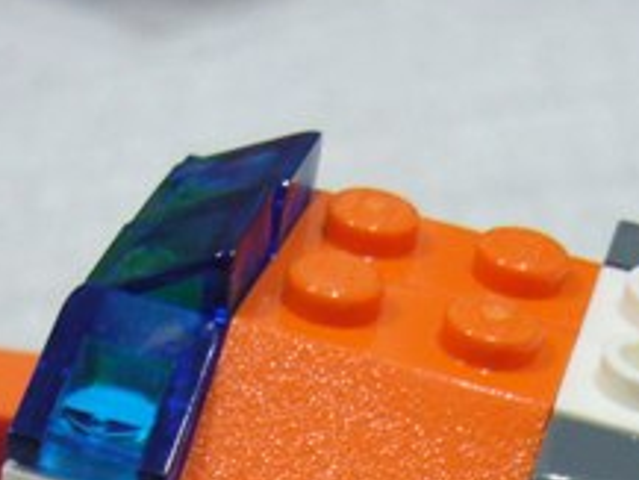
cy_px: 674
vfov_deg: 13.7
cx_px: 400
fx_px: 1902
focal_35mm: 103
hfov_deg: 19.0
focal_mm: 5.8
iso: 200
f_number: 2.8
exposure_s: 1/8
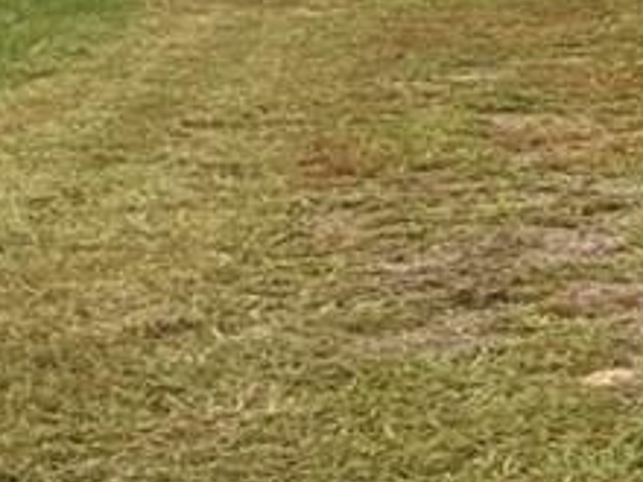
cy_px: 222
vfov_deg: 14.5
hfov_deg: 12.4
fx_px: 1895
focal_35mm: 102
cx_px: 1759
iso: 50
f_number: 2.2
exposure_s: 1/344
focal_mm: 2.22
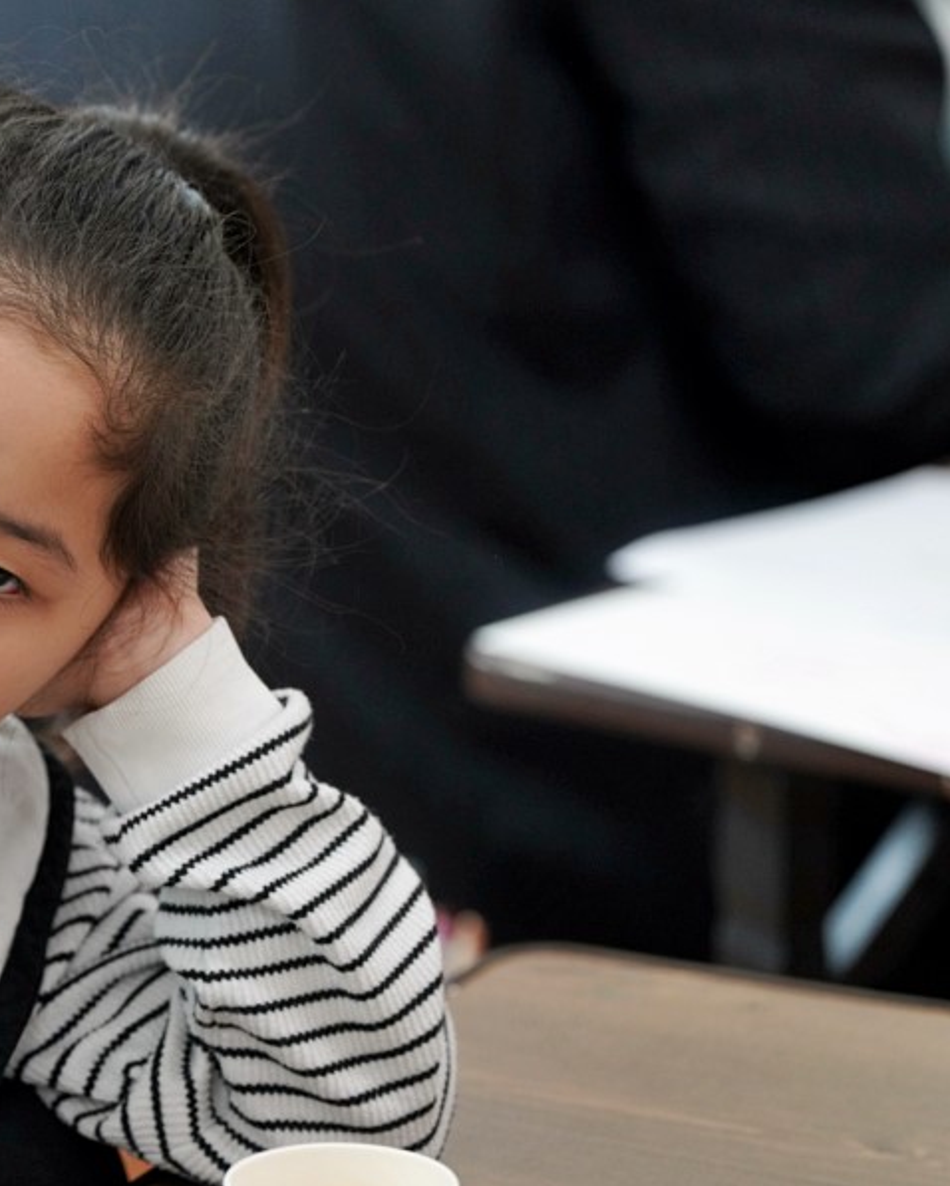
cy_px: 594
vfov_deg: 6.8
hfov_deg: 5.5
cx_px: 99
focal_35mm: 283
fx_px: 9941
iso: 2000
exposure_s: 1/250
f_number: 4
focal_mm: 200
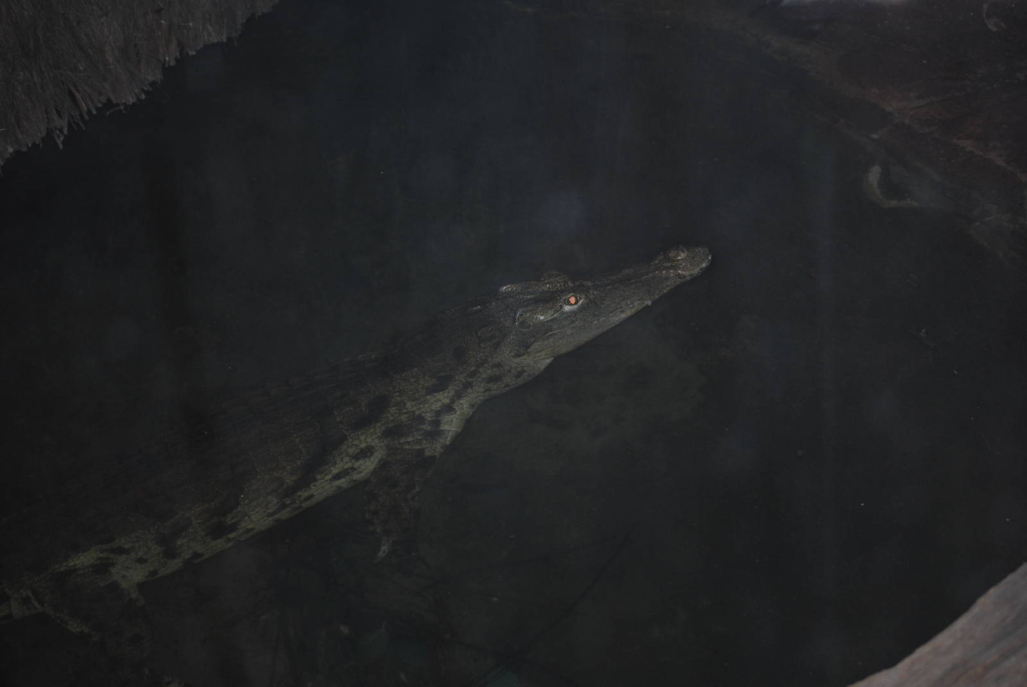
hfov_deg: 24.6
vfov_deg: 16.6
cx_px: 514
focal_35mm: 82
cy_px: 344
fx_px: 2356
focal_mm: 55
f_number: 4.2
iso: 200
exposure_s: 1/60
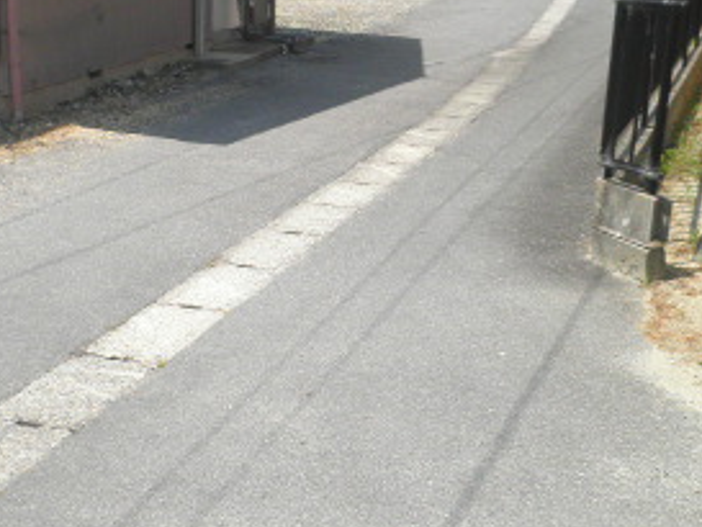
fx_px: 1238
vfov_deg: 23.8
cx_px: 337
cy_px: 144
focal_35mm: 61
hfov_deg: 31.7
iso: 64
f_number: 7.9
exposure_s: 1/100
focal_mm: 4.7
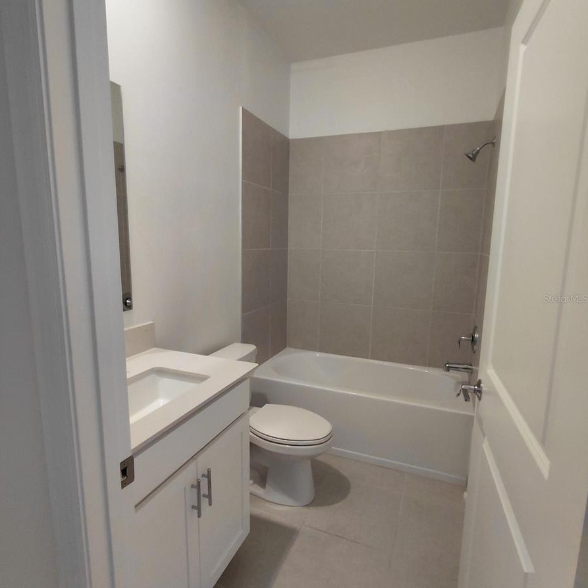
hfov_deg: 77.7
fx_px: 365
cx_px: 294
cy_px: 298
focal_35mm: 19
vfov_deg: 77.7
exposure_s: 1/60
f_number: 2.2
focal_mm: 1.64
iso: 160
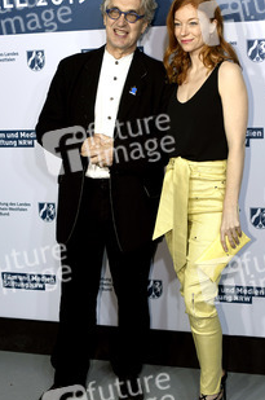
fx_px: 631
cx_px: 146
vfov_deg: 35.1
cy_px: 210
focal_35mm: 57
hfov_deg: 23.7
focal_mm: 44
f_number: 4
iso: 800
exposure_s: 1/400
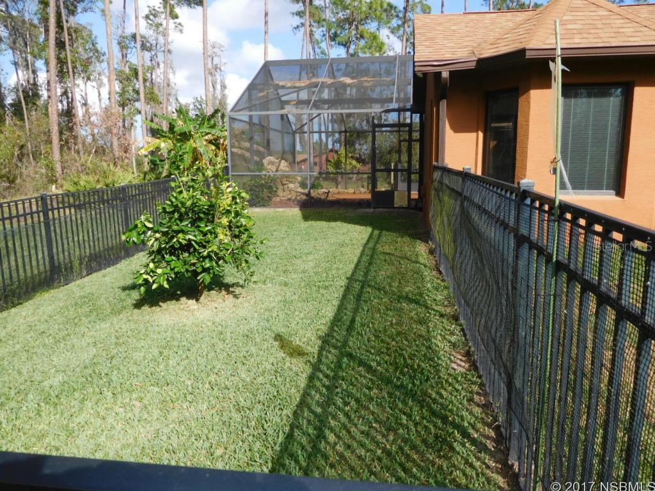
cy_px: 246
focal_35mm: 25
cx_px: 328
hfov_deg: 69.4
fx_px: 473
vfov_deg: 54.9
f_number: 3.4
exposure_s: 1/800
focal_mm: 4.5
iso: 125
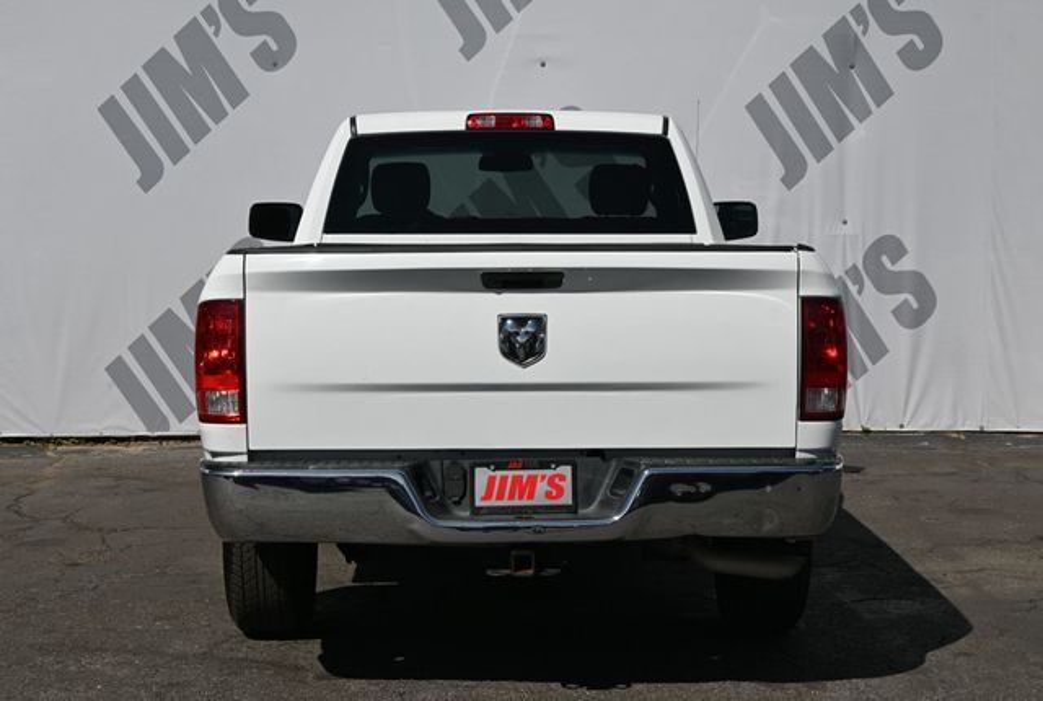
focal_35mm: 63
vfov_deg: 21.7
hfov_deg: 31.8
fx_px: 1830
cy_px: 350
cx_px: 522
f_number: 7.1
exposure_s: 1/400
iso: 100
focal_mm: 42
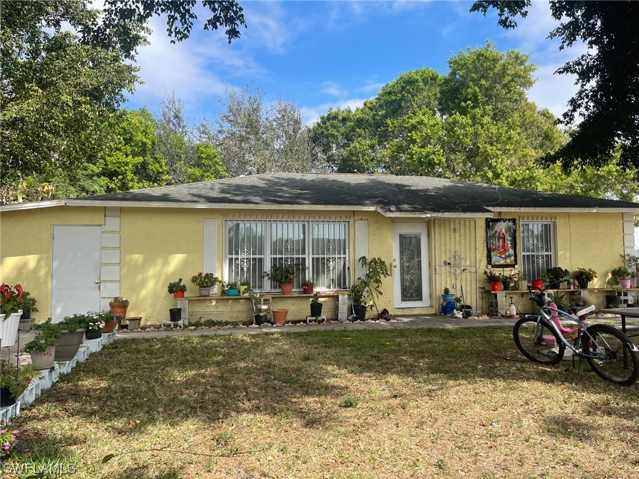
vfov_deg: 53.1
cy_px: 240
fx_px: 480
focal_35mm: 26
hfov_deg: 67.3
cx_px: 320
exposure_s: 1/1883
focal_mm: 5.1
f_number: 1.6
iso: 32
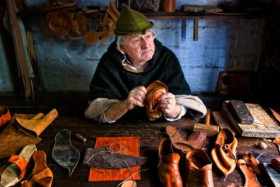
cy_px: 94
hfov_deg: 53.1
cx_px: 140
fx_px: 280
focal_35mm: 36
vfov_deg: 37.0
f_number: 4
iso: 1600
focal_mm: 24
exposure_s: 1/50
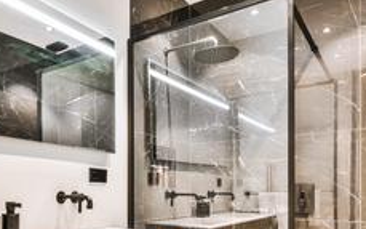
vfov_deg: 34.9
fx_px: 344
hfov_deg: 54.3
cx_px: 107
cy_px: 202
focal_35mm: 34
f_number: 13
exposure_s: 3
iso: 100
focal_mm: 11.5
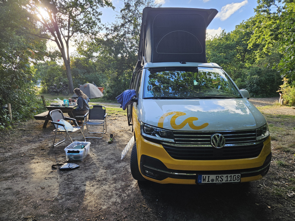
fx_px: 196
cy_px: 110
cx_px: 148
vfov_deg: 58.9
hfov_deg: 73.9
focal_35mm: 23
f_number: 1.8
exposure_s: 1/231
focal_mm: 5.4
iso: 40
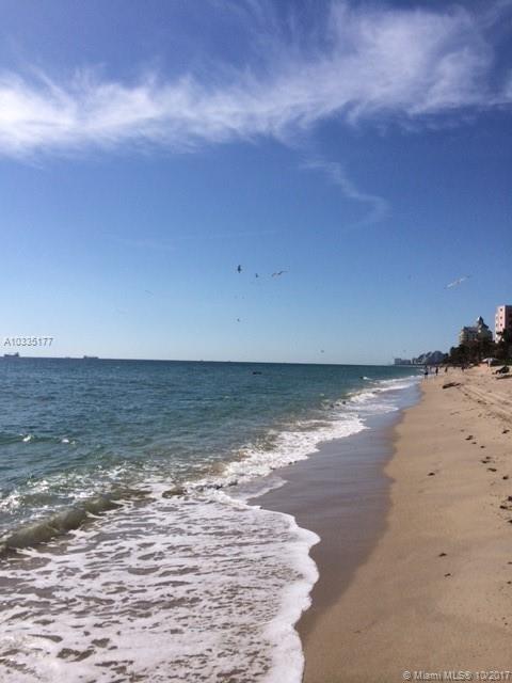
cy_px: 342
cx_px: 256
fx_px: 592
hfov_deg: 46.8
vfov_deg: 60.0
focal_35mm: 30
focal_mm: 4.12
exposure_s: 1/8264
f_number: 2.2
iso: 40
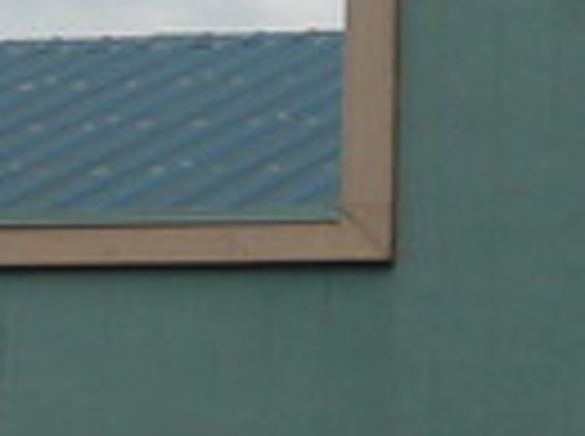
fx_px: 5752
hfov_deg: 5.8
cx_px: 158
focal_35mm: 341
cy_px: 101
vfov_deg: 4.3
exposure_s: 1/640
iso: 100
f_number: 4.2
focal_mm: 7.8
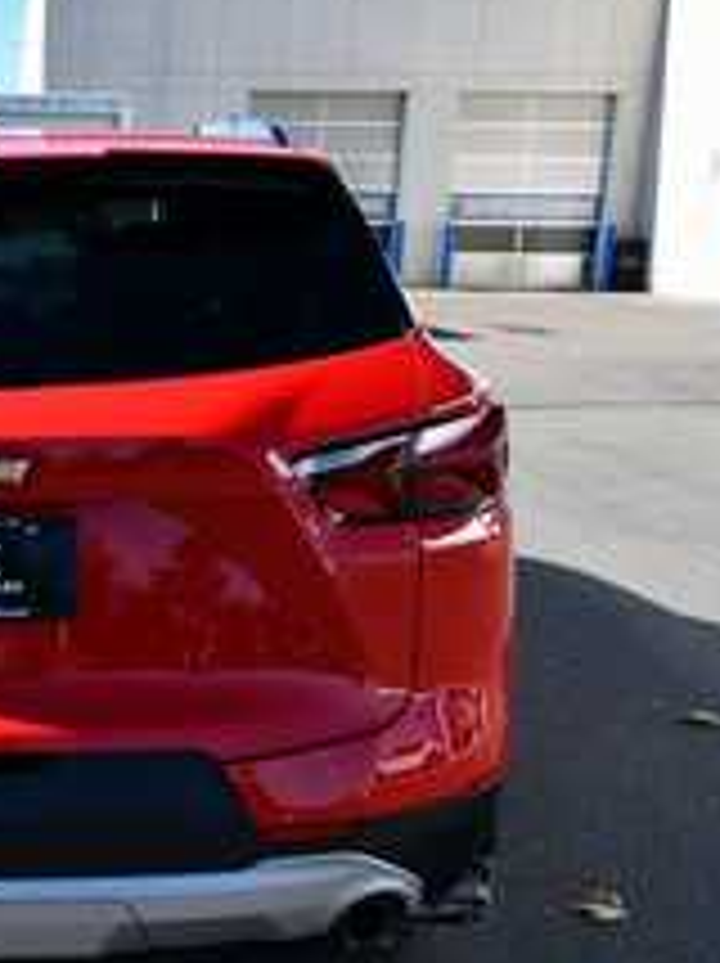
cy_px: 569
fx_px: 1501
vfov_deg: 35.5
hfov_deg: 25.1
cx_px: -68
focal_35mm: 54
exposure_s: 1/250
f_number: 8
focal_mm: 20
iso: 180
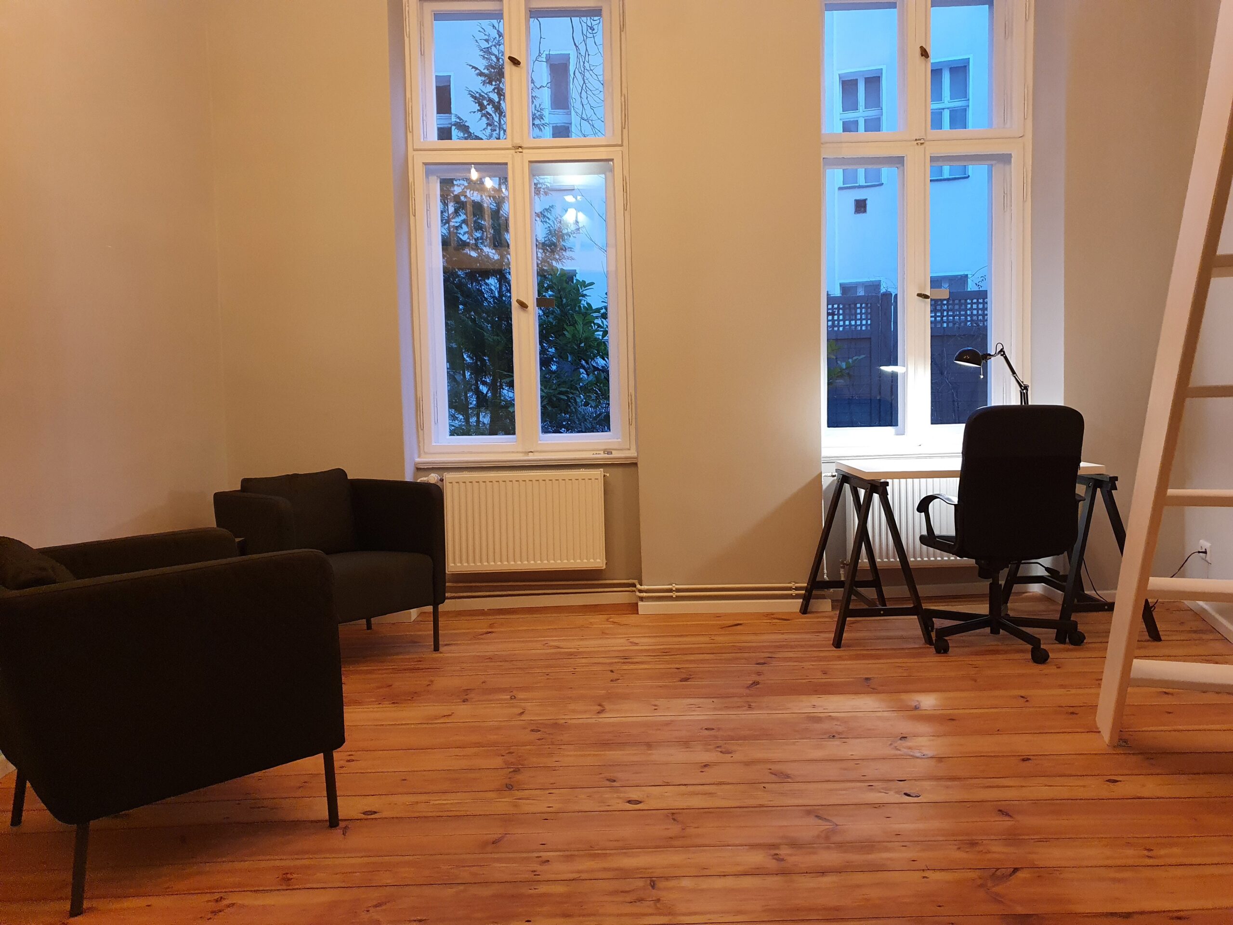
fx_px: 926
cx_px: 616
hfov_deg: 67.3
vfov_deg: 53.1
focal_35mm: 26
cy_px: 462
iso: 320
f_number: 1.5
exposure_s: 1/50
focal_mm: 4.32
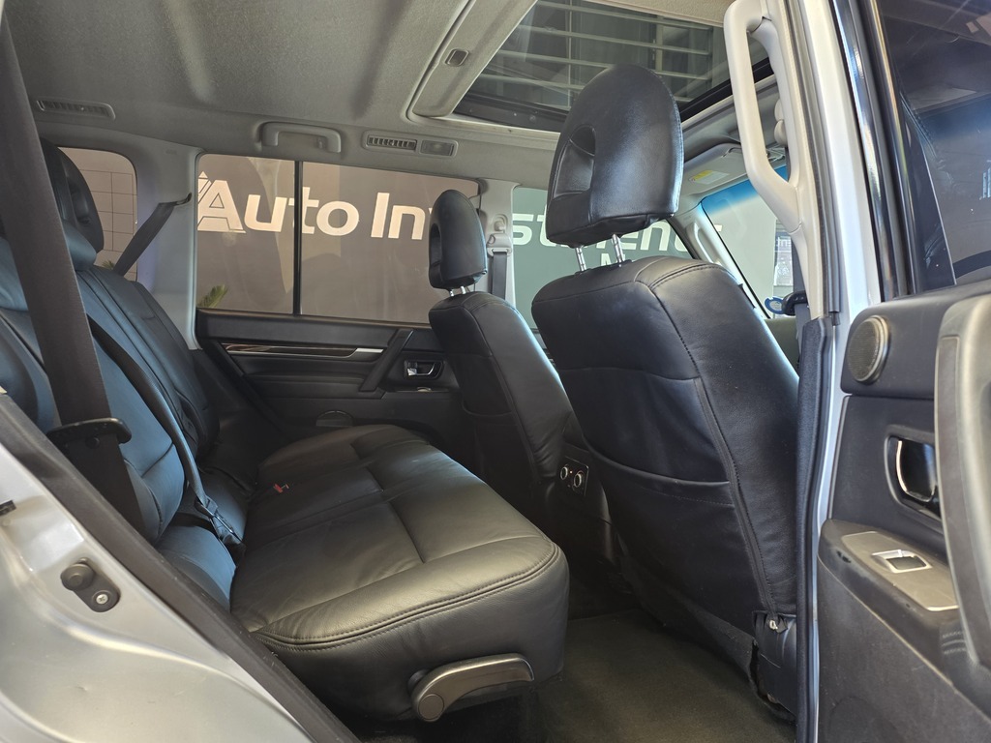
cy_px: 372
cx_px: 496
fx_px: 658
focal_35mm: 23
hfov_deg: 73.9
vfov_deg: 58.9
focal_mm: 6.25
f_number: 1.7
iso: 320
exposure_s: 1/100
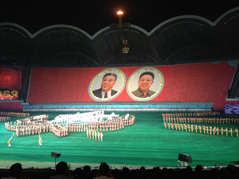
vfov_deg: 42.9
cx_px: 120
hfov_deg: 55.4
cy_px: 90
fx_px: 228
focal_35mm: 33
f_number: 2.4
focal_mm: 4.13
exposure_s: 1/20
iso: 80
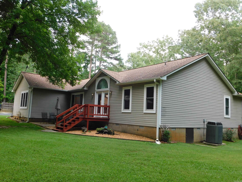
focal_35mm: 30
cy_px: 91
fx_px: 210
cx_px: 121
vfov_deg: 46.8
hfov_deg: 60.0
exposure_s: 1/125
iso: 125
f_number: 3.2
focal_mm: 5.3
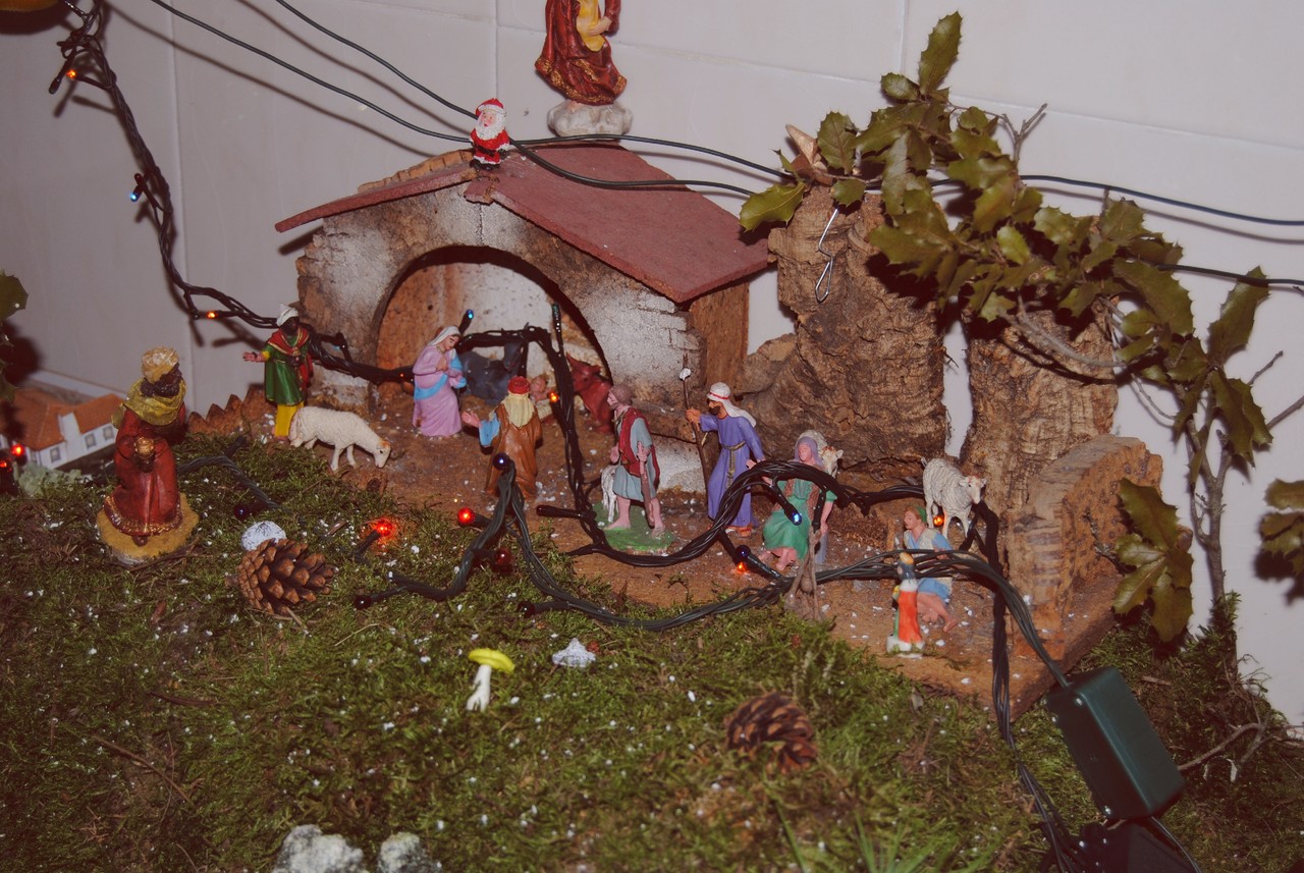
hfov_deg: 35.0
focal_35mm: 57
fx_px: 2067
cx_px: 652
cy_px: 436
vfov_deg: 23.8
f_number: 4.8
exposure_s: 1/60
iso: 200
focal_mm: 38
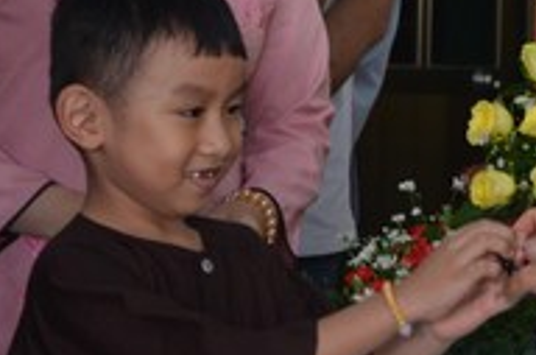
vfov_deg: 7.6
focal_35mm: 178
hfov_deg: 11.4
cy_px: -82
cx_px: 656
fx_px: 2639
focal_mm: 35
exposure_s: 1/50
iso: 640
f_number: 4.5
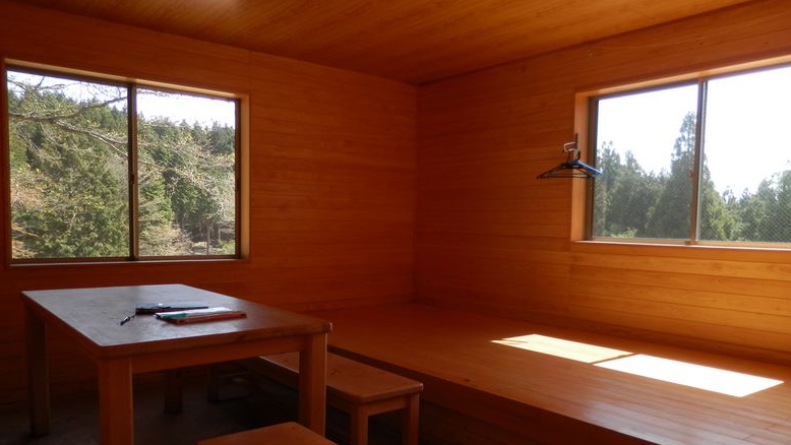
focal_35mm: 28
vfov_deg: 41.3
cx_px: 385
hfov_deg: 67.9
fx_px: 587
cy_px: 266
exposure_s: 1/160
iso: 80
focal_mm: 4.5
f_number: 3
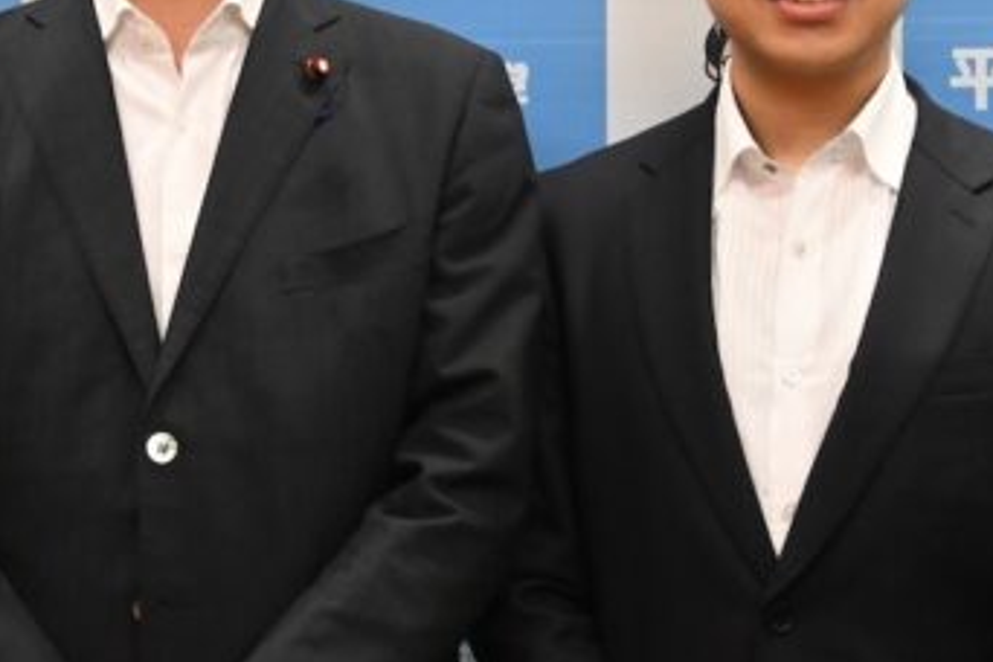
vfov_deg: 14.7
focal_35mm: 93
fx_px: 2553
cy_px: 206
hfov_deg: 21.6
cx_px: 151
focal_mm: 27.5
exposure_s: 1/125
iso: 2500
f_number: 4.5
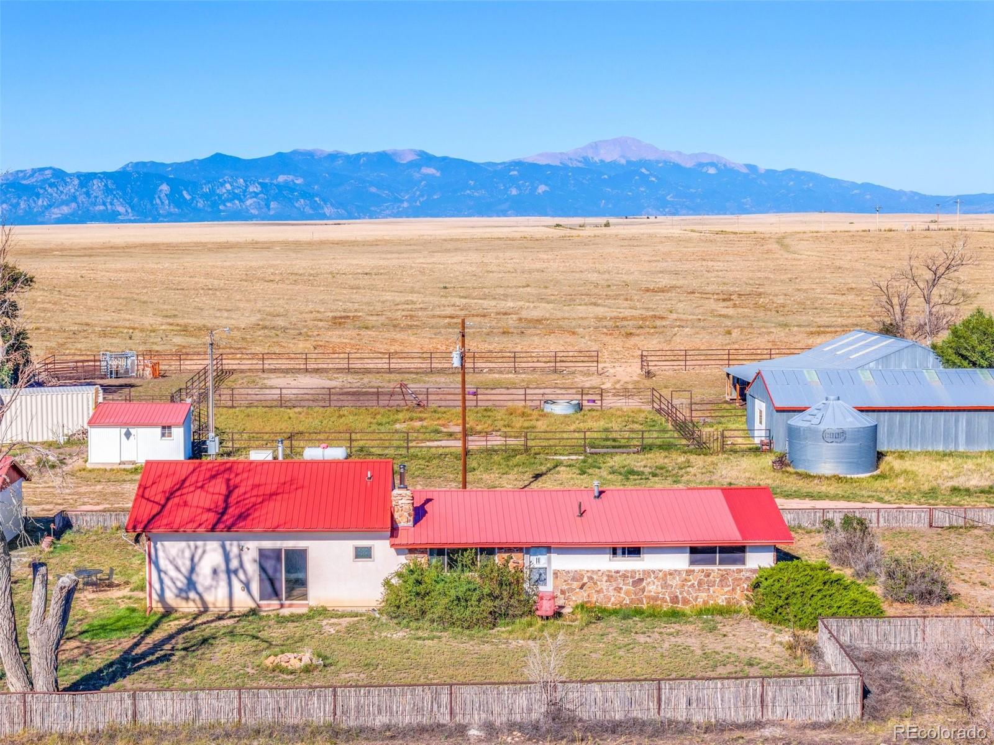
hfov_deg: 27.8
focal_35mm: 70
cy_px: 372
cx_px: 497
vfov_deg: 21.0
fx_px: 2009
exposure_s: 1/50
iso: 100
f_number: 2.8
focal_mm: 19.35
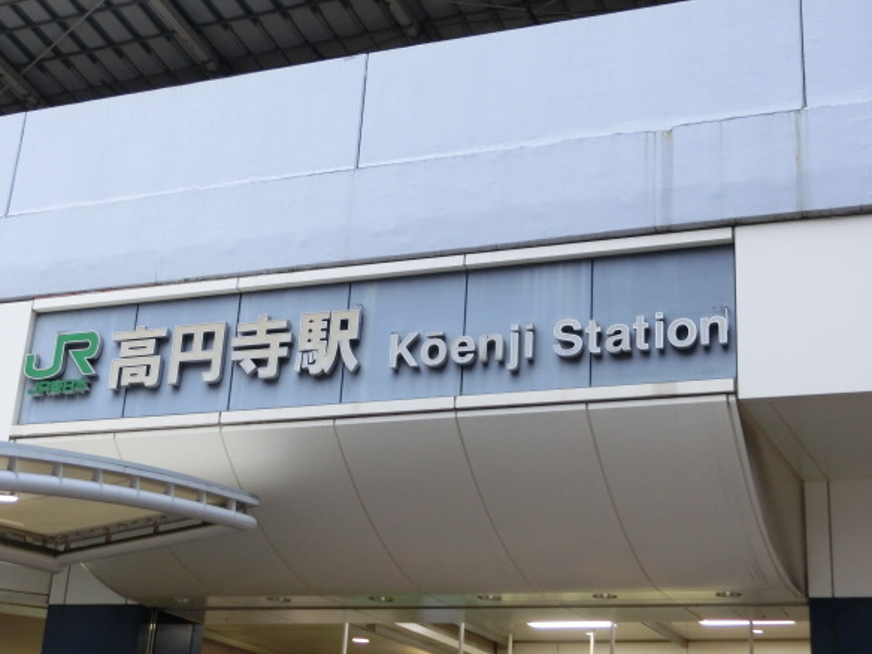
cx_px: 397
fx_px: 1436
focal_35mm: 57
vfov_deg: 25.7
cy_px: 311
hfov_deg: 33.8
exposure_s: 1/100
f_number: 4.7
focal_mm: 9.3
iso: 400
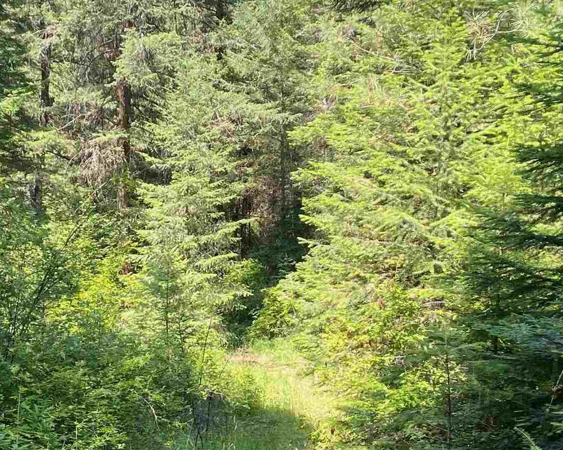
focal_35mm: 67
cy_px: 254
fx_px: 1116
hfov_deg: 28.1
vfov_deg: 22.8
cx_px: 189
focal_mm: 4.25
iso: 32
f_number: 1.8
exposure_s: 1/274
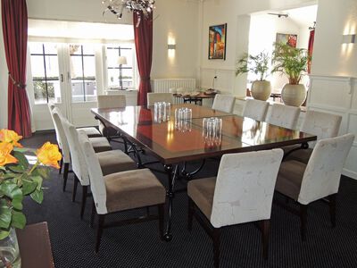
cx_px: 178
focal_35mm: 30
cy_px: 134
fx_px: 309
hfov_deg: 60.0
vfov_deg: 46.8
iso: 200
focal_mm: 5.3
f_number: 3.1
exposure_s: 1/40
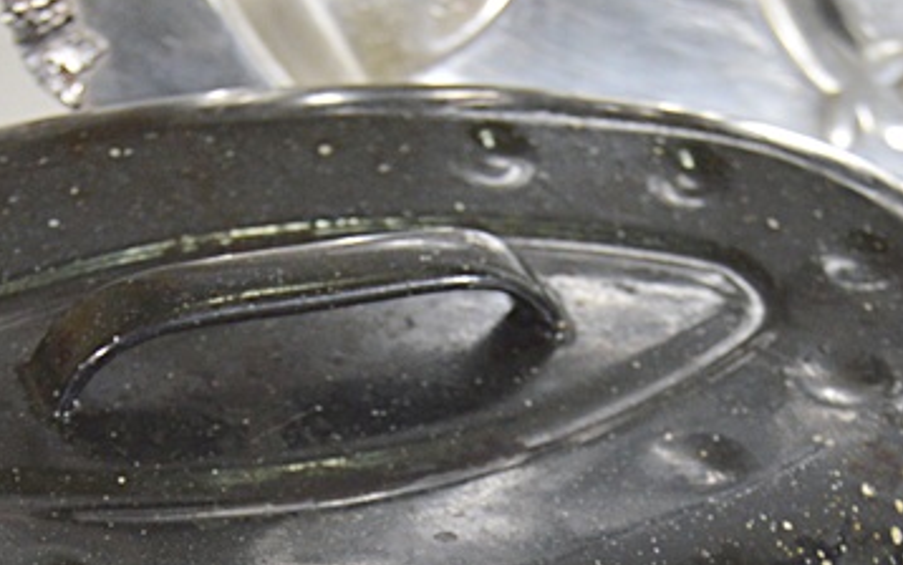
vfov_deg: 11.6
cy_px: 685
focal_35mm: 111
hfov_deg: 18.8
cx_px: 393
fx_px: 2733
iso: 720
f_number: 4
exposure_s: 1/60
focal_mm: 26
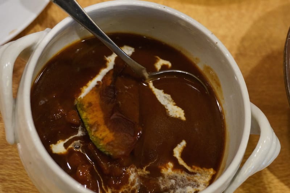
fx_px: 326
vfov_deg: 33.0
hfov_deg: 48.0
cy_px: 96
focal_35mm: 40
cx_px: 145
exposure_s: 1/60
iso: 1250
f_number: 4.5
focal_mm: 27
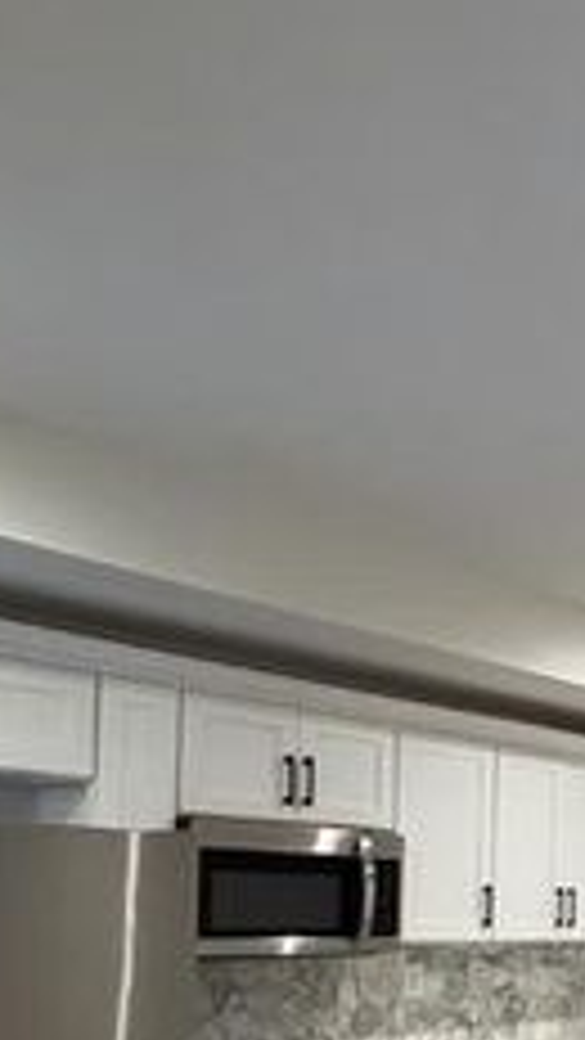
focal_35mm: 44
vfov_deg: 43.1
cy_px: 903
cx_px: 796
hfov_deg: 23.4
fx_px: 1213
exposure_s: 1/60
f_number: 2.2
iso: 200
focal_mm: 2.22
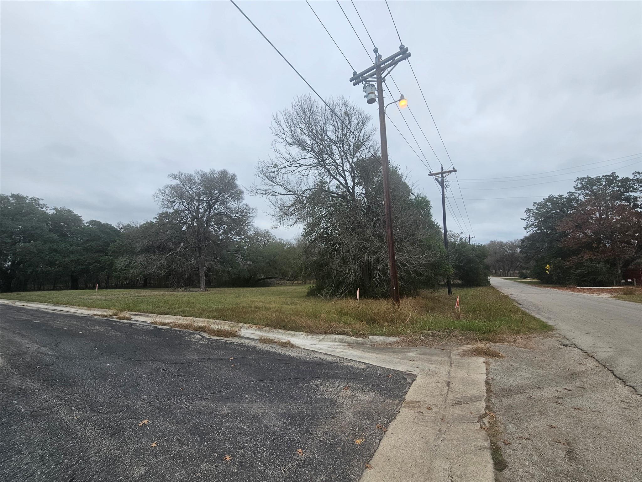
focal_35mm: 13
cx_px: 321
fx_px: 241
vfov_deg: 89.9
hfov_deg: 106.2
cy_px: 241
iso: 50
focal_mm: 2.2
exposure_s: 1/746
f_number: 2.2
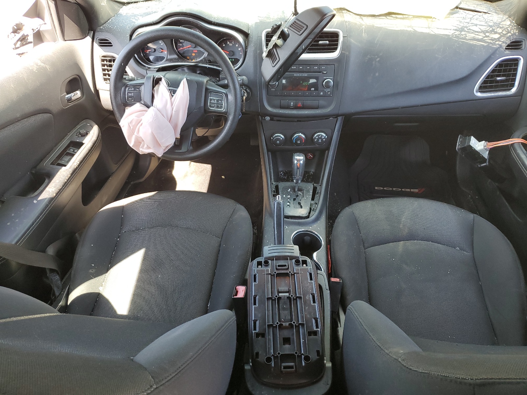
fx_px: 396
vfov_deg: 53.1
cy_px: 198
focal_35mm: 26
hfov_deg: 67.3
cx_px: 264
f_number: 1.5
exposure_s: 1/120
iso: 64
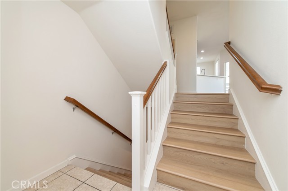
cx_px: 144
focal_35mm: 14
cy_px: 96
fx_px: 112
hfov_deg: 104.3
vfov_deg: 81.1
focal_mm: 14
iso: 280
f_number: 4
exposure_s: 1/60
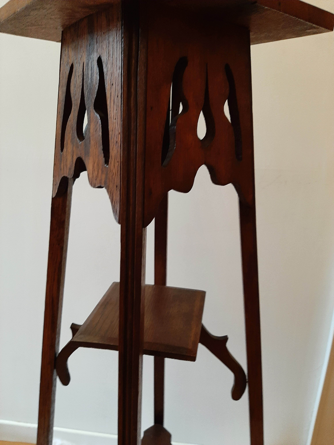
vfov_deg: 67.3
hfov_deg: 53.1
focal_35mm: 26
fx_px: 334
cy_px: 222
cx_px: 167
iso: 160
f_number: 1.7
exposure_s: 1/25
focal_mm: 3.93
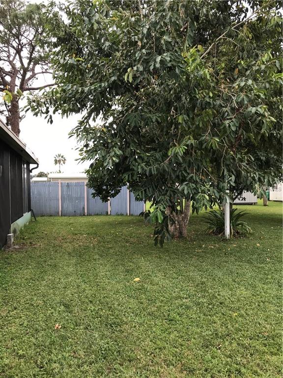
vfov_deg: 63.4
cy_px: 189
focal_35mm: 28
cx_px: 142
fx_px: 305
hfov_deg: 49.7
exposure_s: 1/313
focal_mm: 3.99
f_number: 1.8
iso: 20
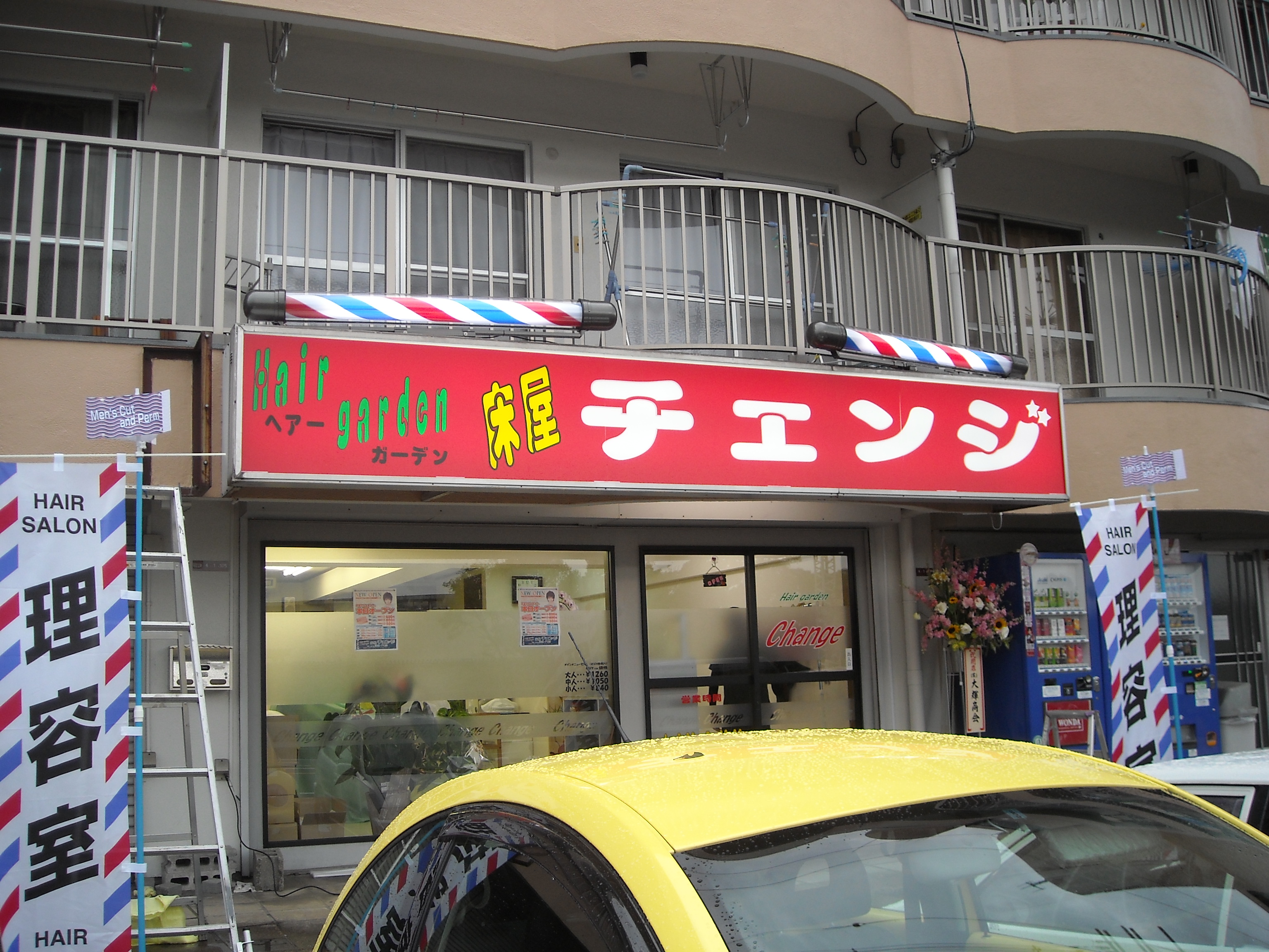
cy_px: 476
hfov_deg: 52.6
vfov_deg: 40.7
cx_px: 634
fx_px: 1283
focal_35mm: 35
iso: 64
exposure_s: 1/80
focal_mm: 5.7
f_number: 2.8
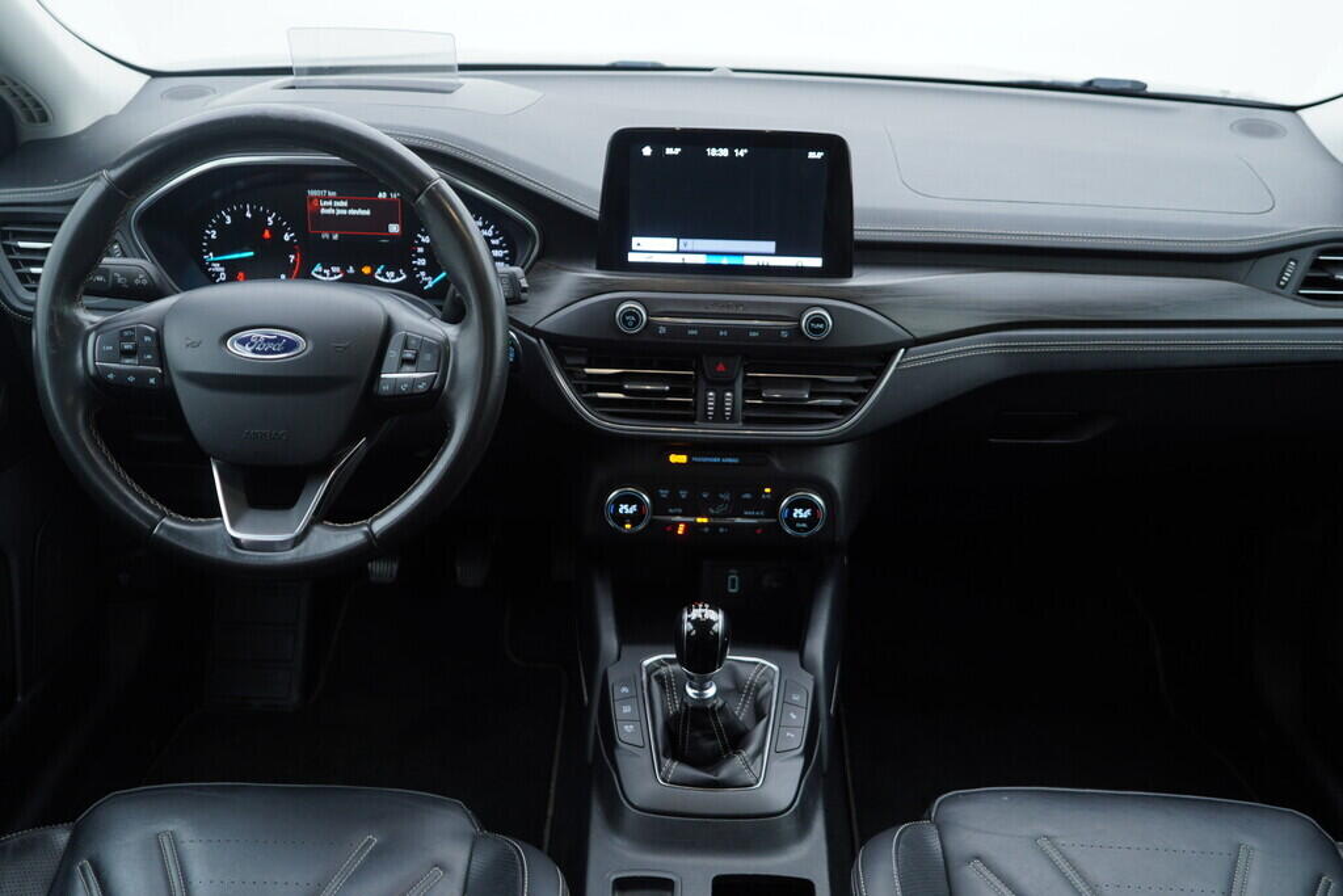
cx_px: 672
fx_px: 1343
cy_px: 448
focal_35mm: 36
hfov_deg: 53.1
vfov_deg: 36.9
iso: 160
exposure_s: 1/40
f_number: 2.8
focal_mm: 24
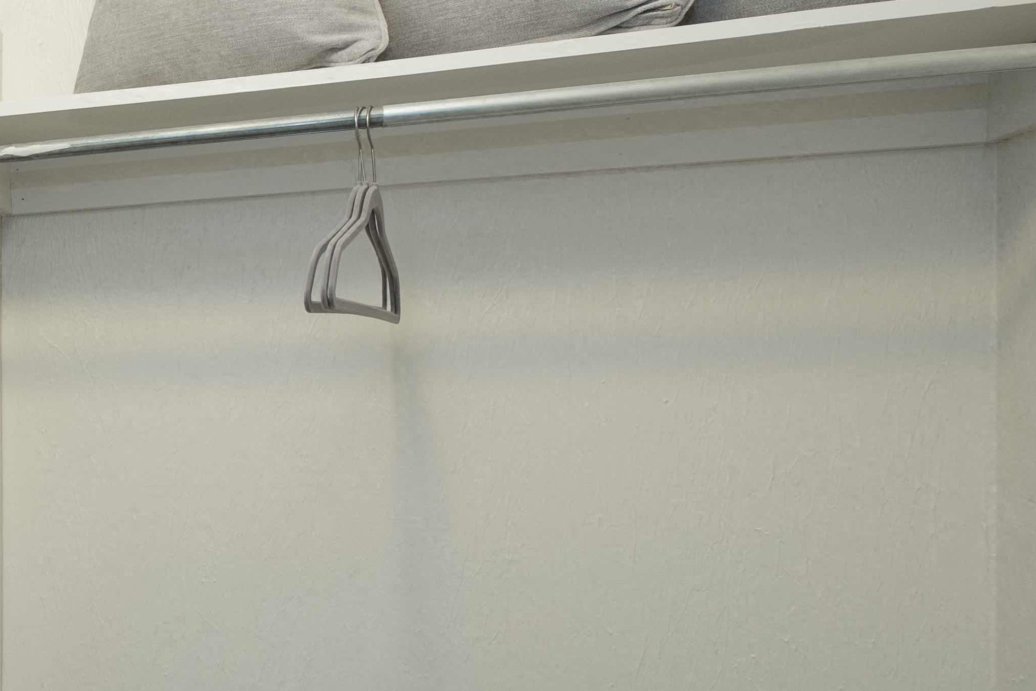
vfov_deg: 36.6
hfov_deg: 41.8
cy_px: 442
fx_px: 1036
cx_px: -111
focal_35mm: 36
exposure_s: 1/4
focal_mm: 10
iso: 400
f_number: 8
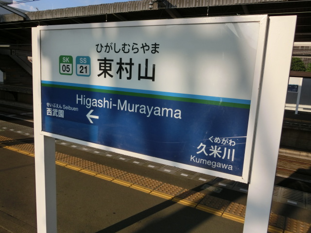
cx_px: 156
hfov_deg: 61.7
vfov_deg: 48.2
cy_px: 116
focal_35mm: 29
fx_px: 261
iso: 80
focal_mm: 5.2
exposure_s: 1/320
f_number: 7.4
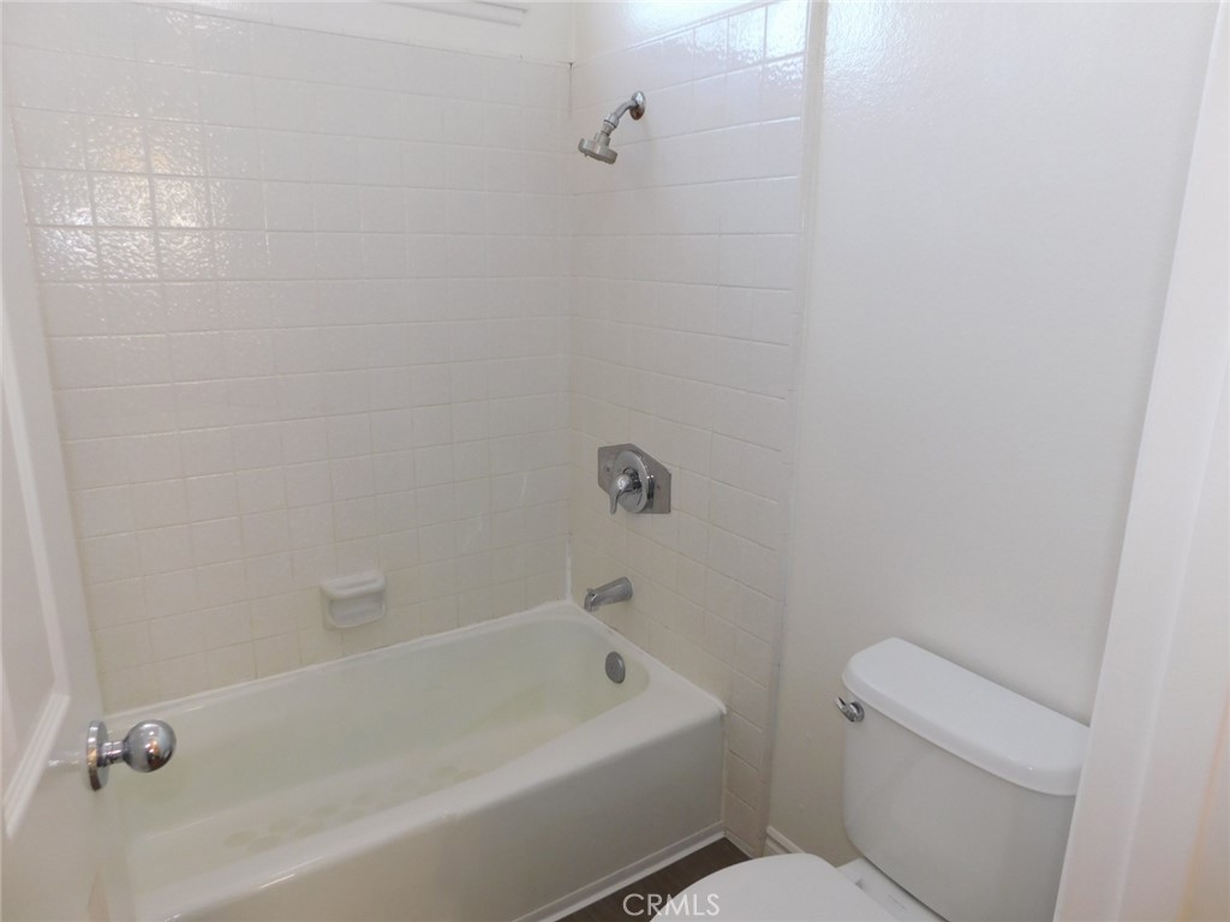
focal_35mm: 23
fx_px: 817
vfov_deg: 58.9
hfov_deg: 73.9
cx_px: 615
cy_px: 461
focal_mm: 4
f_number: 3
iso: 125
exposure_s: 1/30
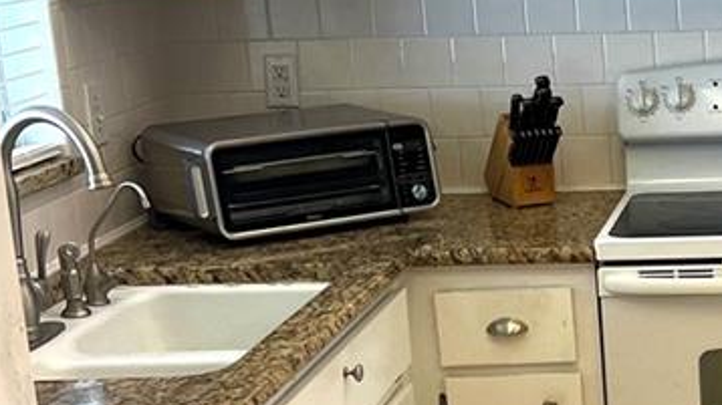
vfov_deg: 12.6
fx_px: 1818
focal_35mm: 95
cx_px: 787
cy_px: 385
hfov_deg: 21.4
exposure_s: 1/120
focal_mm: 5.7
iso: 100
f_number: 1.5
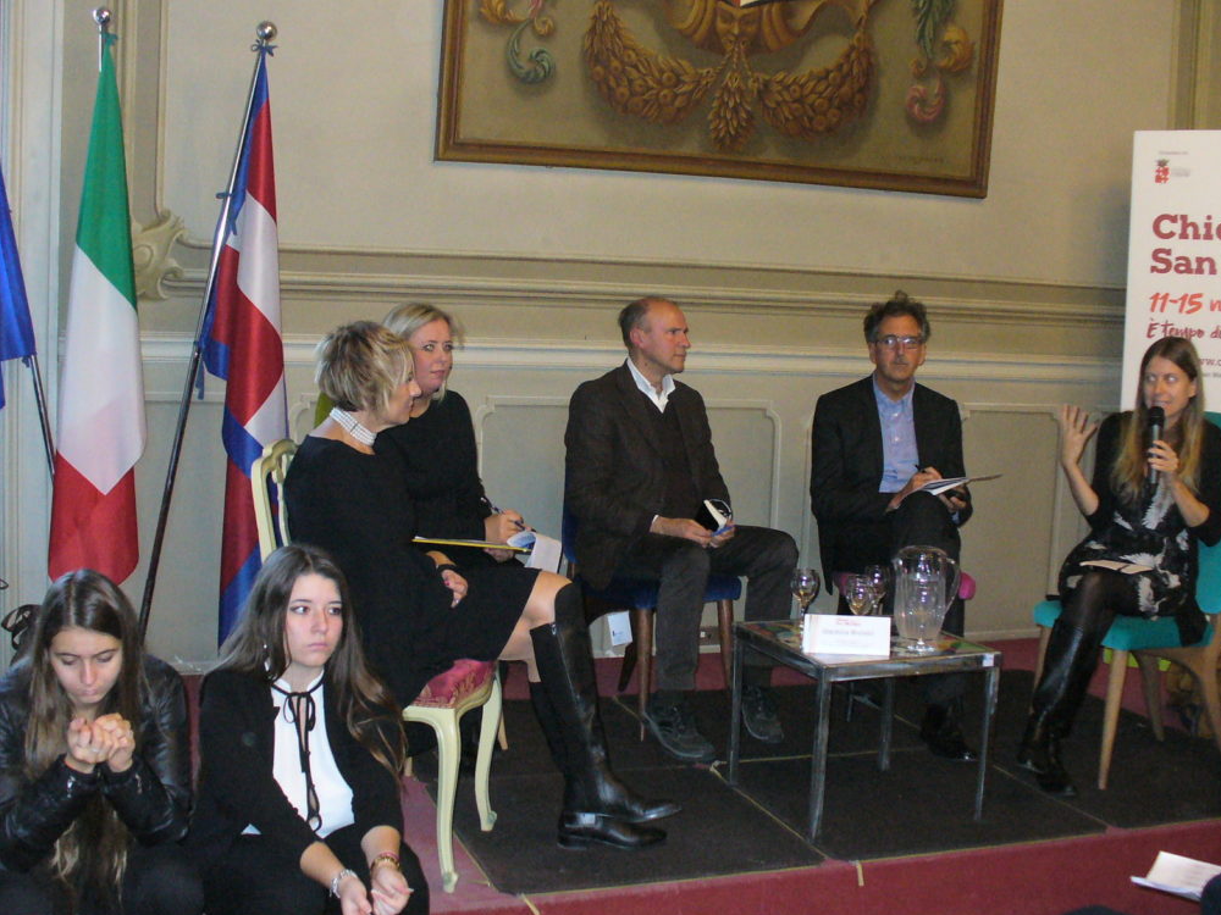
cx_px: 624
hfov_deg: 44.8
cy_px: 449
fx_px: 1481
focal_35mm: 42
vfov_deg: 34.3
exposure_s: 1/30
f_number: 2.8
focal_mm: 6.1
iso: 400
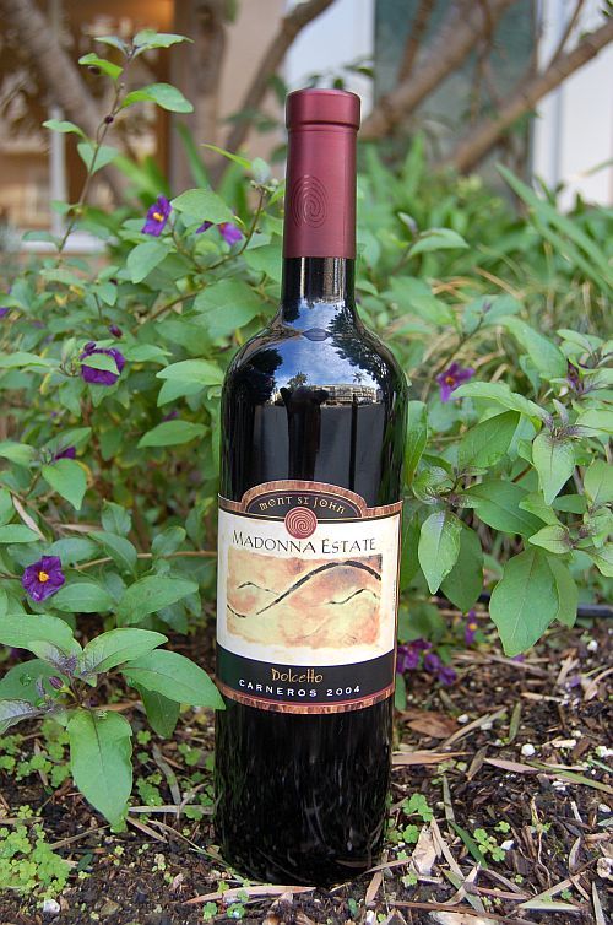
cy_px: 462
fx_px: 1000
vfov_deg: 49.6
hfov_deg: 34.1
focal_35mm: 39
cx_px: 306
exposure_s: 1/100
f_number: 5
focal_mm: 26
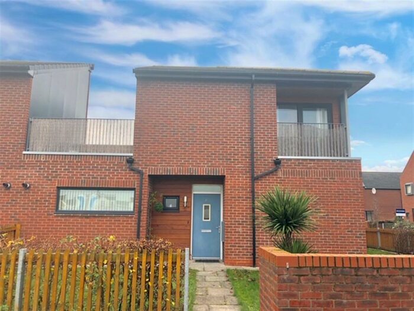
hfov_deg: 63.4
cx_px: 207
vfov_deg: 49.7
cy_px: 156
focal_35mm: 28
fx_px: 335
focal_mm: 3.99
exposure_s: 1/171
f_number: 1.8
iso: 20
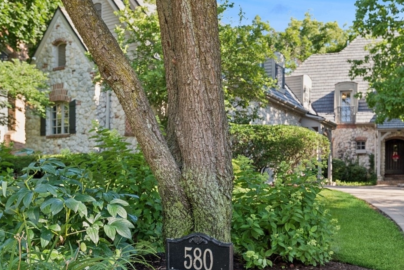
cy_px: 181
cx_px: 251
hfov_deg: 38.6
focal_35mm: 51
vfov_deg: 26.3
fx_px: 572
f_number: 5.6
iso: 400
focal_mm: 30
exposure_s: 1/200
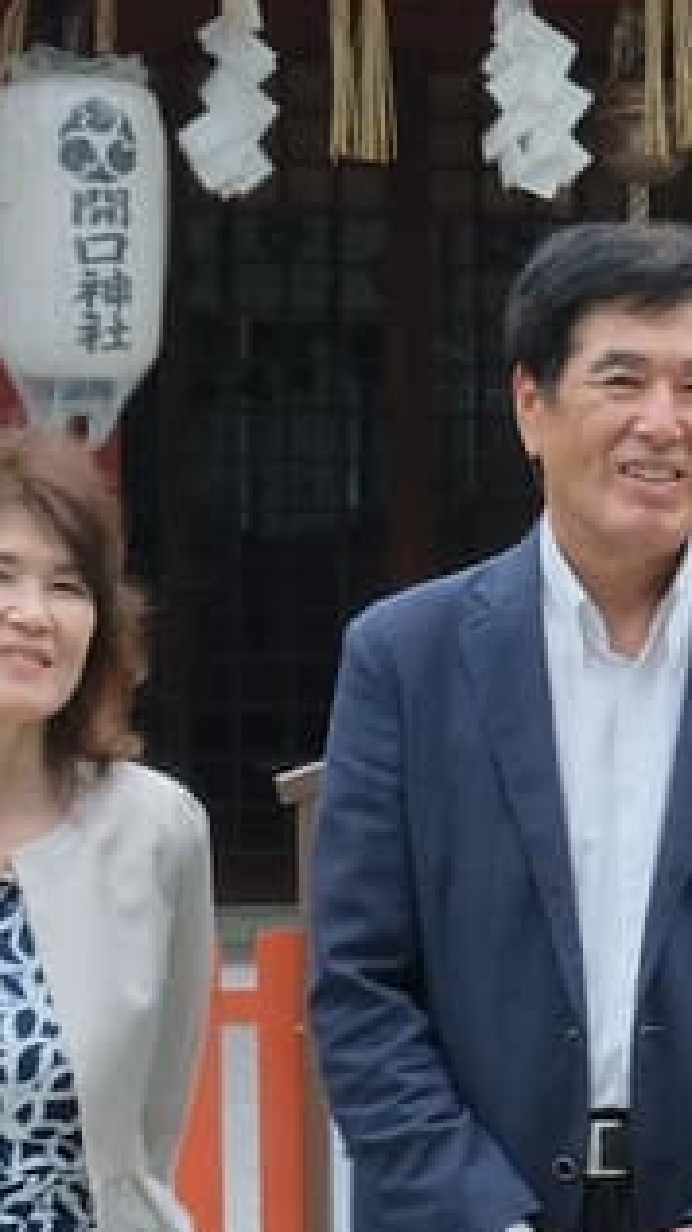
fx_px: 7611
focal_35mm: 233
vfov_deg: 9.2
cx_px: 1578
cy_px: 855
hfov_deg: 5.1
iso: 800
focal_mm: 32.5
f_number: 11
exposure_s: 1/250
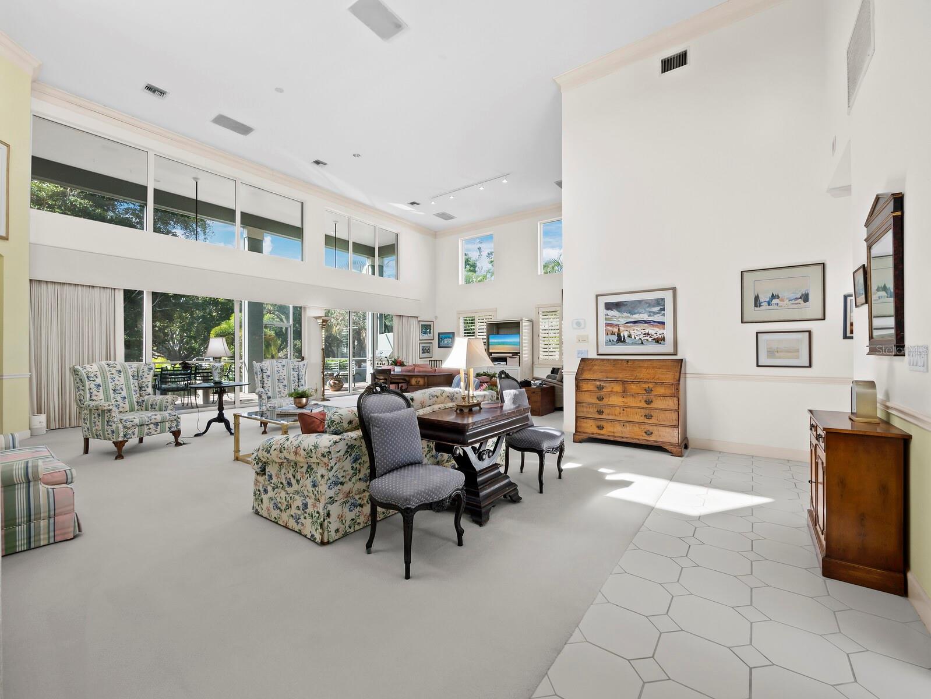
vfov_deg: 85.7
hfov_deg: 102.0
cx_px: 466
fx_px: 377
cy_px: 350
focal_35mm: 14
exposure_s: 1/5
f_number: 11
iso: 200
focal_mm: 7
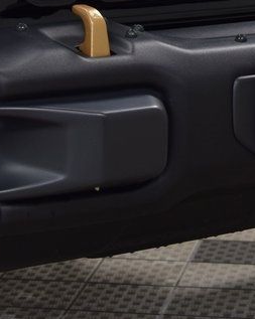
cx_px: 161
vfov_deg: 11.1
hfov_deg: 8.9
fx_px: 1634
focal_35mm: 173
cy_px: 6
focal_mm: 38
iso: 400
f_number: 6.3
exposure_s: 1/20
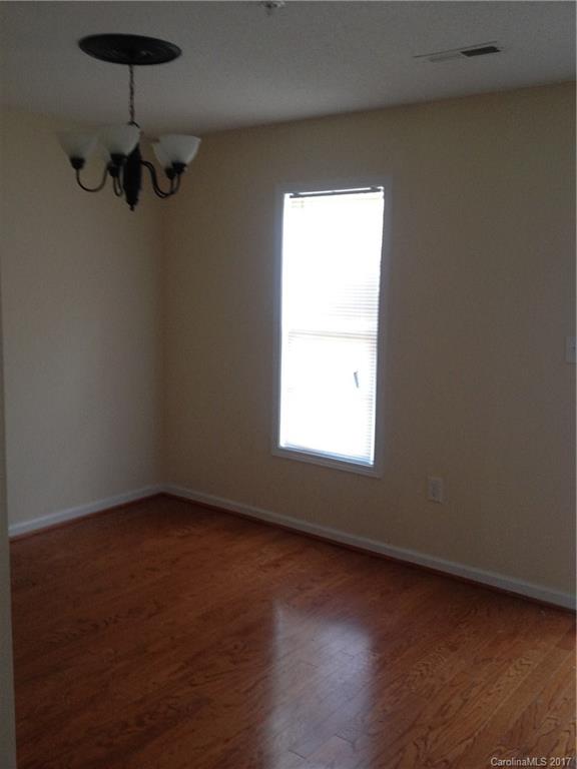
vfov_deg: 52.6
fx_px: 778
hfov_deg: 40.7
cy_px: 384
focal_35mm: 35
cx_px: 288
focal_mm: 4.28
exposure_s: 1/20
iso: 160
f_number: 2.4
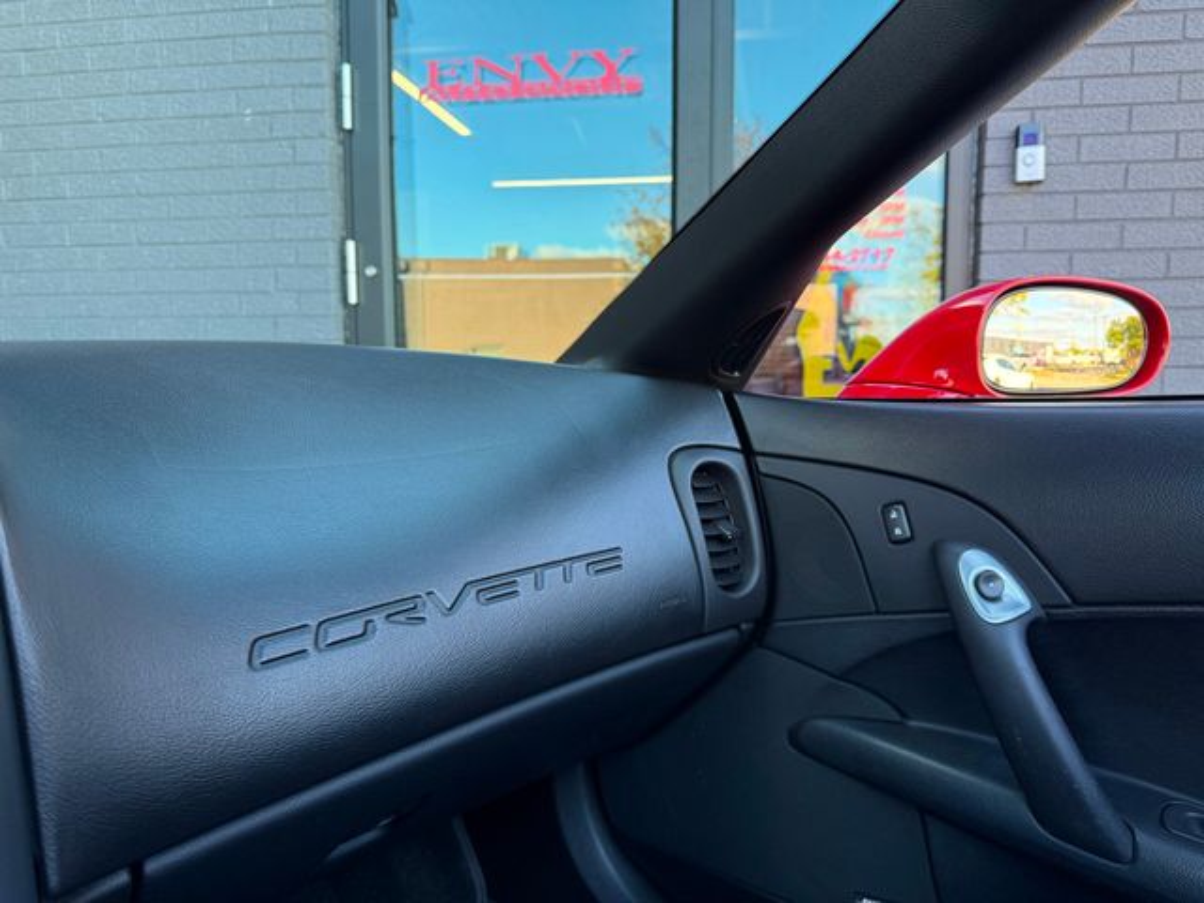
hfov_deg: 71.6
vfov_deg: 56.8
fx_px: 835
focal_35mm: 24
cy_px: 452
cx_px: 602
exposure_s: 1/196
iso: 125
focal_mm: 6.76
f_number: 1.78
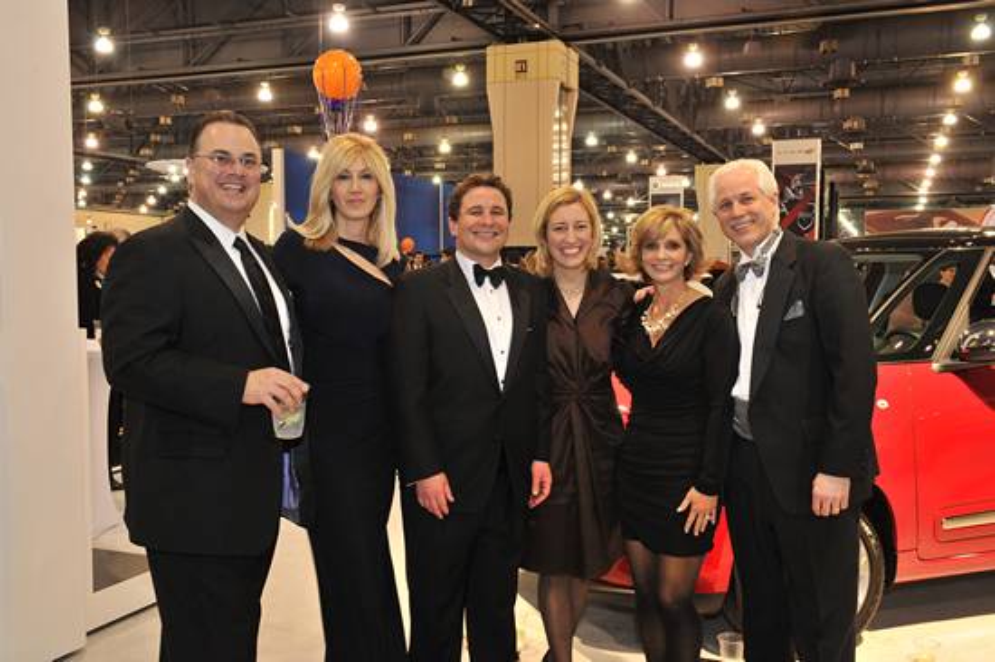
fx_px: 994
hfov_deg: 53.2
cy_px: 331
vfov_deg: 36.8
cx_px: 498
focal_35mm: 36
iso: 1250
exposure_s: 1/40
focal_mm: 36
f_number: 9
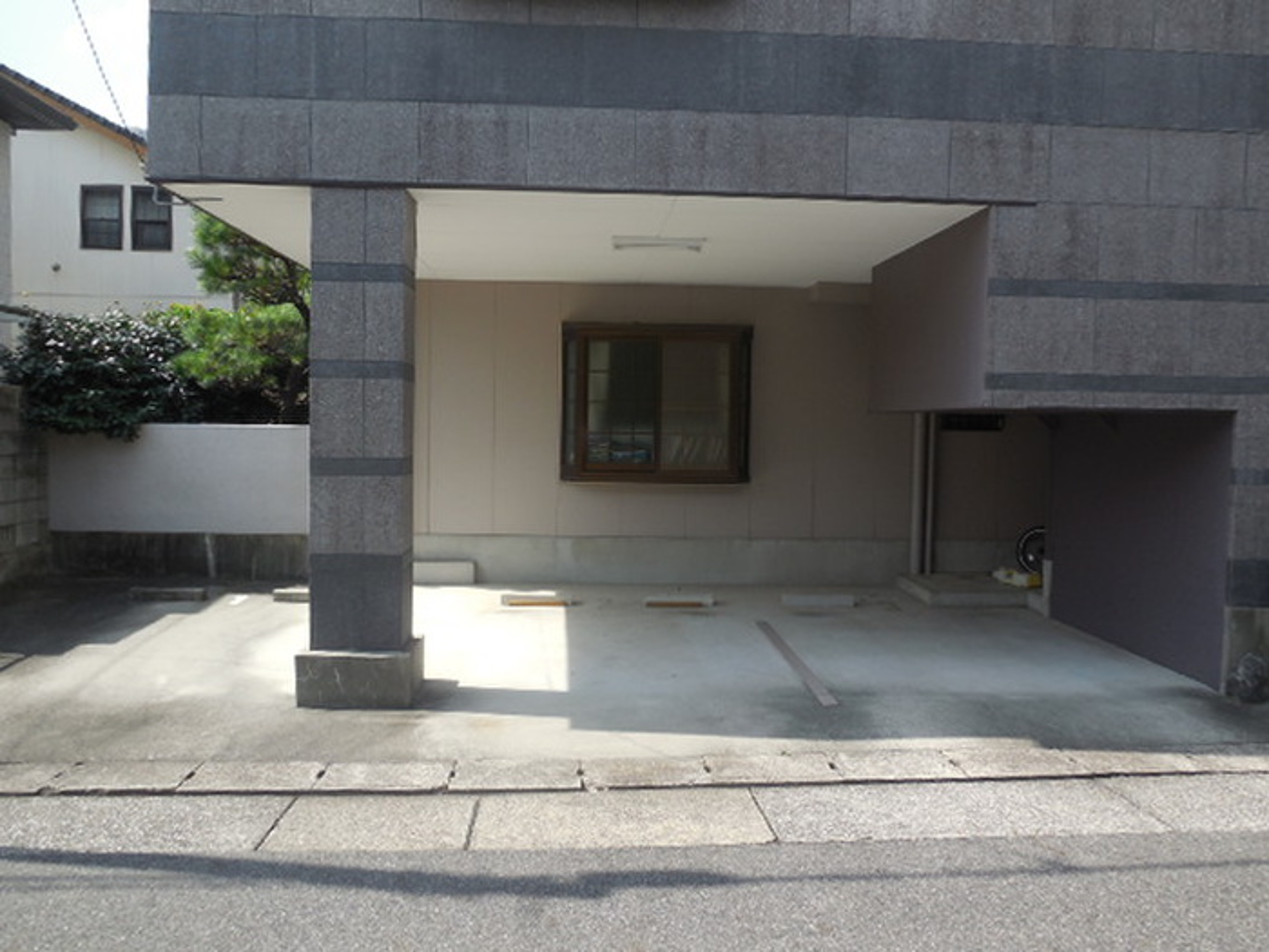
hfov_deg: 60.0
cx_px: 634
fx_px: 1100
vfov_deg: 46.8
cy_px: 476
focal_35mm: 30
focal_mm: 5.3
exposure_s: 1/800
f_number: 3.2
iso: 125
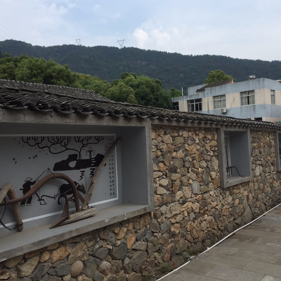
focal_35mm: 35
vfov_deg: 47.2
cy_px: 138
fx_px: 321
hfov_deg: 47.0
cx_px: 167
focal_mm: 4.15
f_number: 2.2
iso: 32
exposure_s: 1/1163
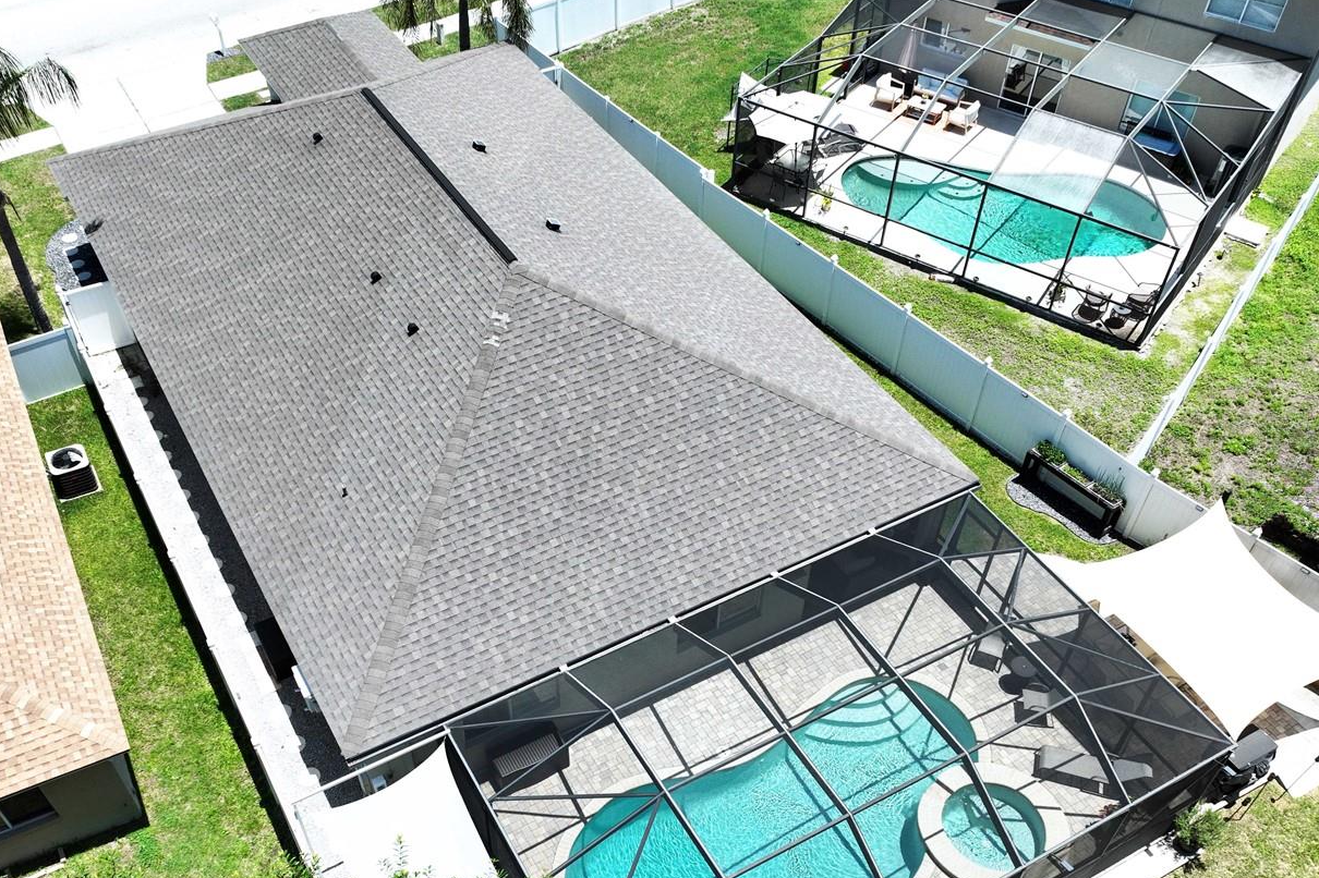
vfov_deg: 39.4
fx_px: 1209
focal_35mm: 33
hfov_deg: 57.2
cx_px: 604
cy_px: 595
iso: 100
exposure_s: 1/400
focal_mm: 12.29
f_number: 3.5
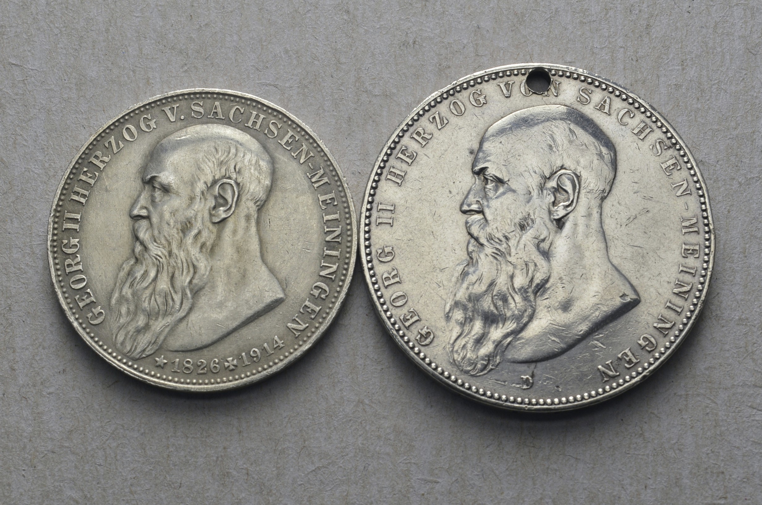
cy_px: 252
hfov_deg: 24.7
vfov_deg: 16.5
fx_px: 1743
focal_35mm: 82
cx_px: 381
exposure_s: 1/250
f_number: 14
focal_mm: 55
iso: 400
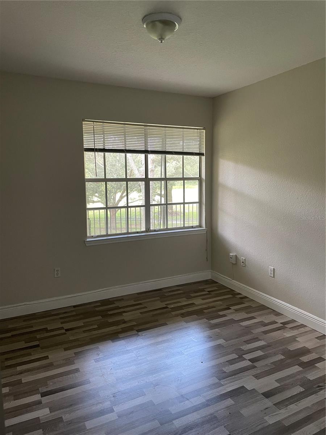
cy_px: 218
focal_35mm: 26
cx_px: 163
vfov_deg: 67.3
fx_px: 326
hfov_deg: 53.1
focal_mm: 4.2
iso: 250
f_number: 1.6
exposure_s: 1/60
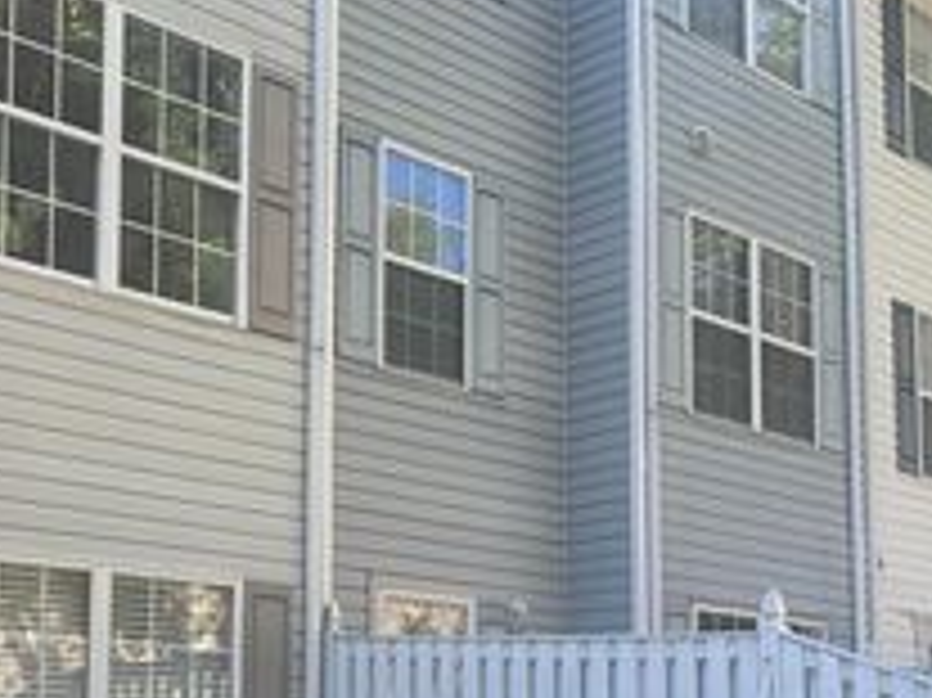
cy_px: 574
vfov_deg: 24.7
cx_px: 225
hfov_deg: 32.6
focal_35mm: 58
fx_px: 1561
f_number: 1.78
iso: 80
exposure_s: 1/642
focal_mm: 6.86
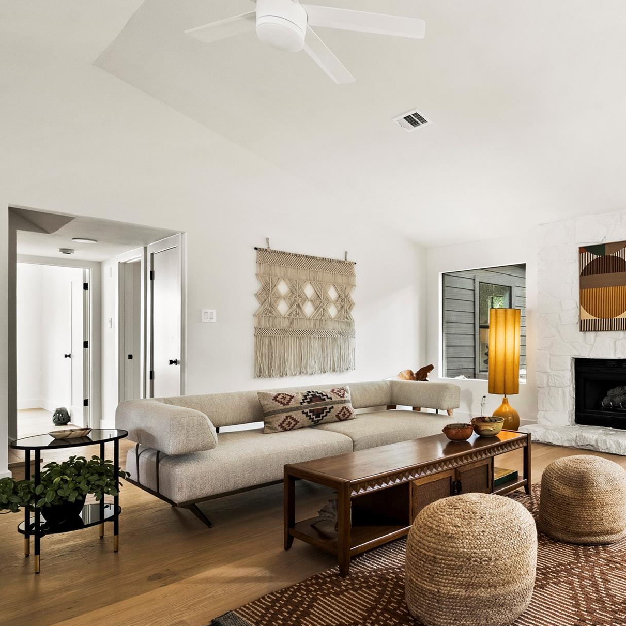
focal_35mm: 24
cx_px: 503
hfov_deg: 60.2
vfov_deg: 65.5
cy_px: 339
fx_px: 485
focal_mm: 16.5
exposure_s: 1/2
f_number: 9
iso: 320
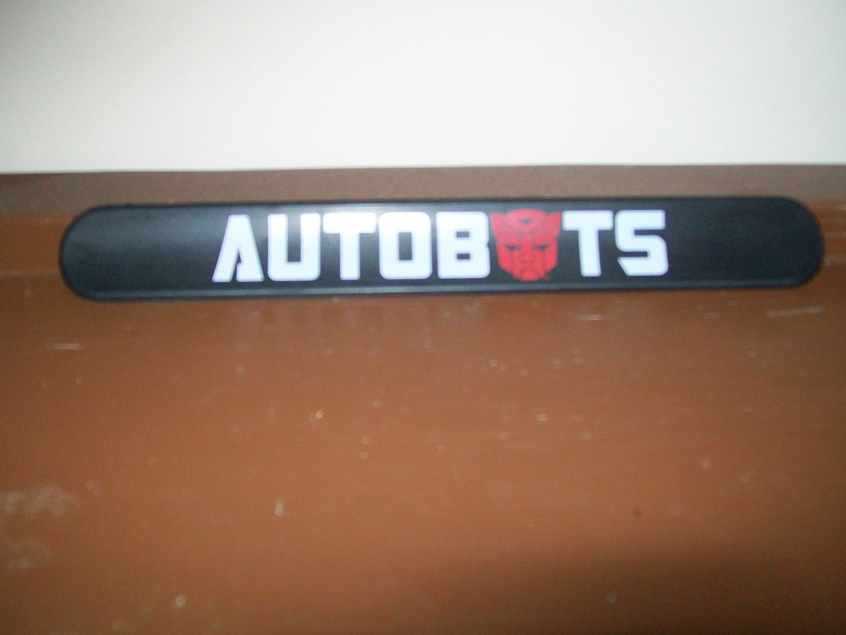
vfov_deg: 38.7
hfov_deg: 50.1
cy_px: 312
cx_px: 414
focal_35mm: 37
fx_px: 904
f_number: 2.7
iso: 160
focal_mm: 6
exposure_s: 1/60
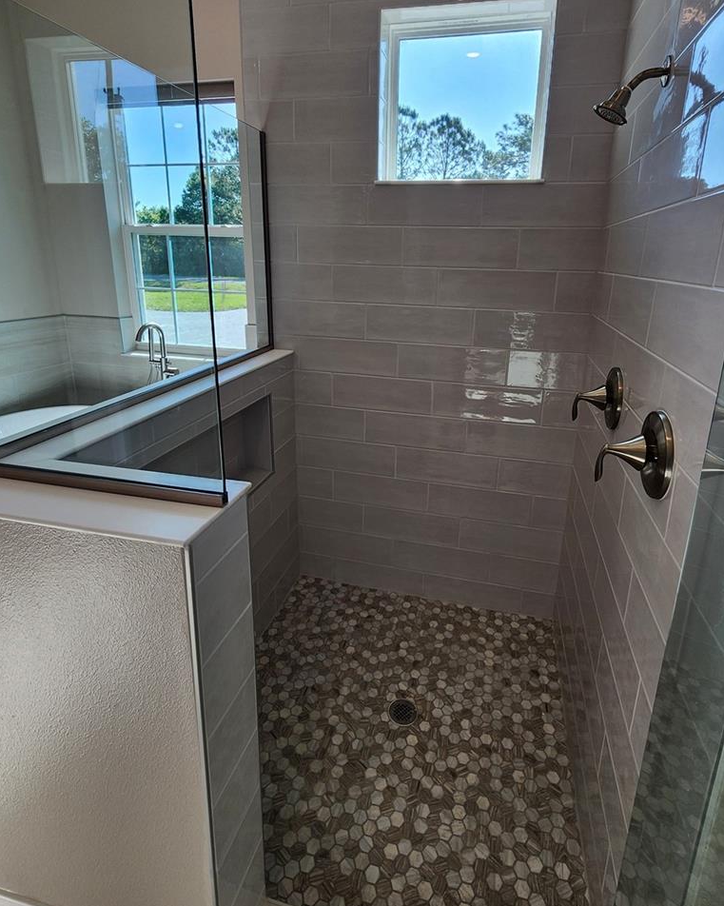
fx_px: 429
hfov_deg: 80.2
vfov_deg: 92.2
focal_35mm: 16
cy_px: 372
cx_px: 393
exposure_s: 1/187
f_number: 2.2
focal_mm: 2.2
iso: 50
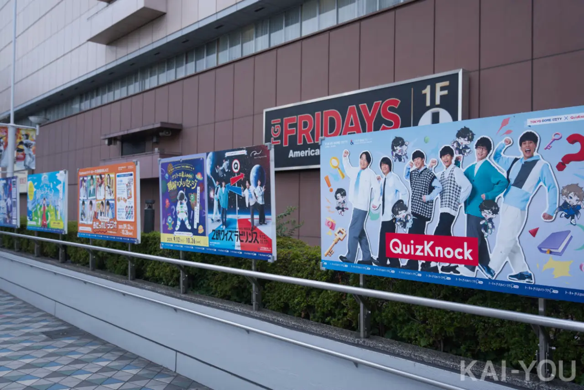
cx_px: 292
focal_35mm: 35
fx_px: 568
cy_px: 195
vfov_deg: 37.9
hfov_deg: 54.4
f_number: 4
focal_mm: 35
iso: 320
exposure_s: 1/200
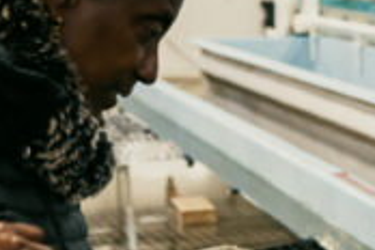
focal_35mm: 117
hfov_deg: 16.8
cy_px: 236
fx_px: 1219
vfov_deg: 11.6
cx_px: 431
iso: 1600
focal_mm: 35
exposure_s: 1/80
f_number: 2.8
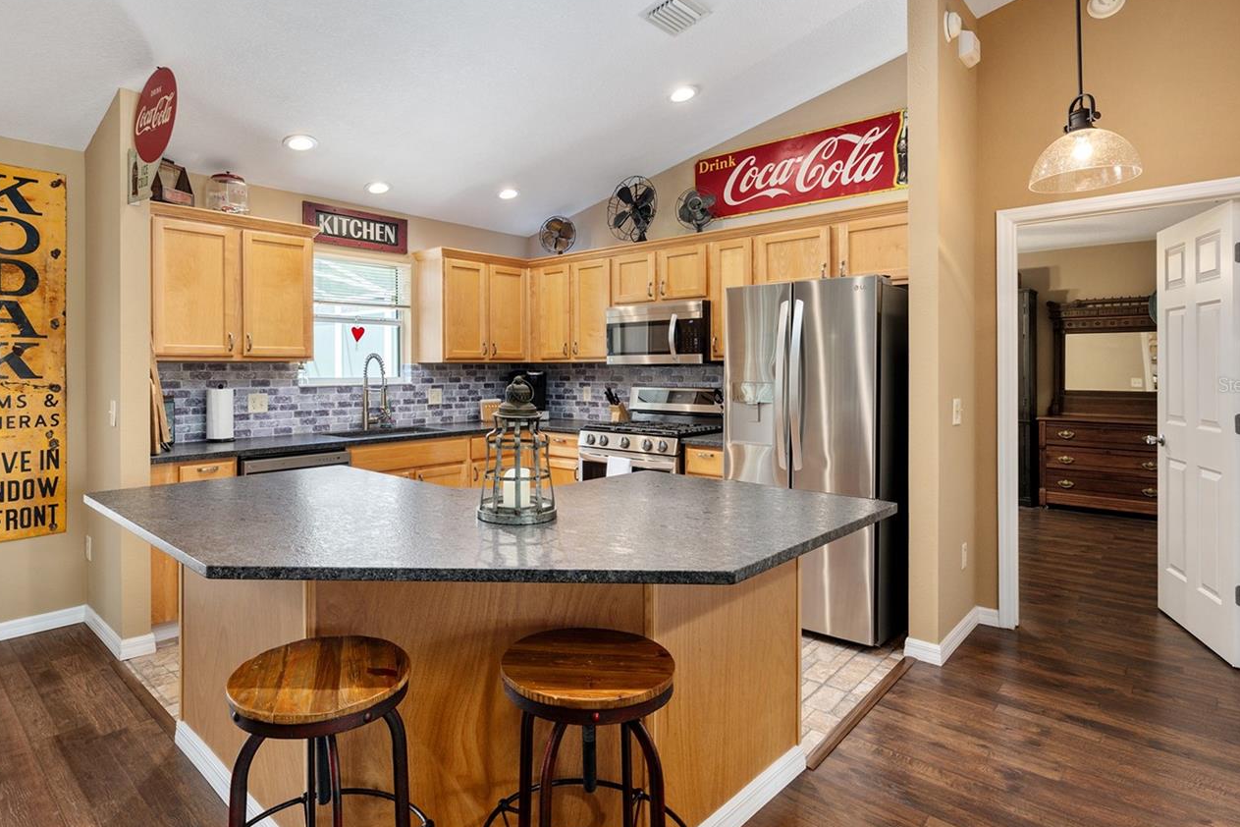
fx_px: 654
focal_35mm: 19
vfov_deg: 64.5
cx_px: 520
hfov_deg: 86.2
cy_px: 384
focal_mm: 15
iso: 200
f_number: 7.1
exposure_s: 1/5
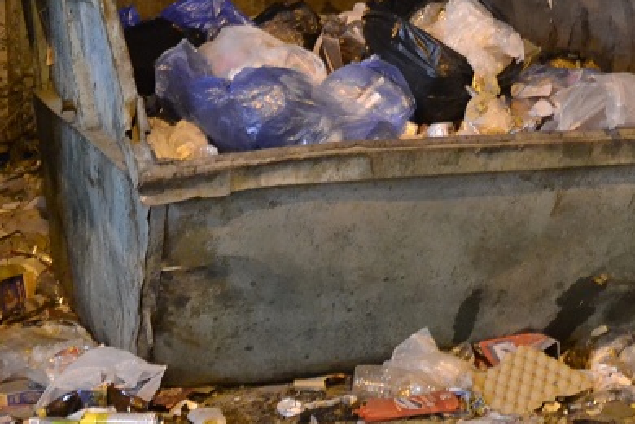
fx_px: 2169
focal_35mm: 123
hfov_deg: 16.6
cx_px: 371
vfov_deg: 11.1
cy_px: 139
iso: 3200
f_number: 4.8
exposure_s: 1/6
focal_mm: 32
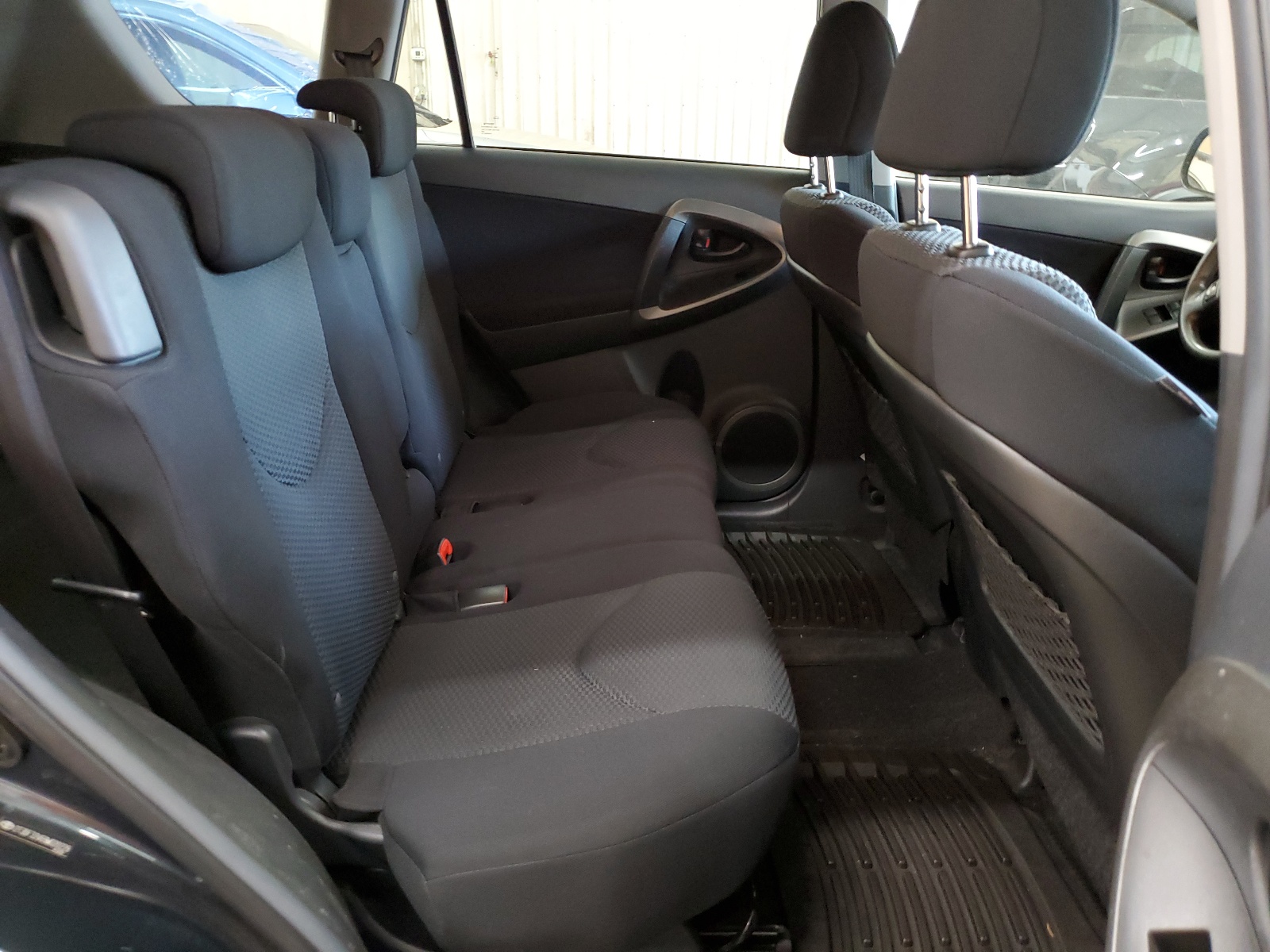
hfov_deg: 67.3
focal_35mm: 26
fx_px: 954
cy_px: 476
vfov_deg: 53.1
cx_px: 635
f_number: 1.5
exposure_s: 1/15
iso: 310
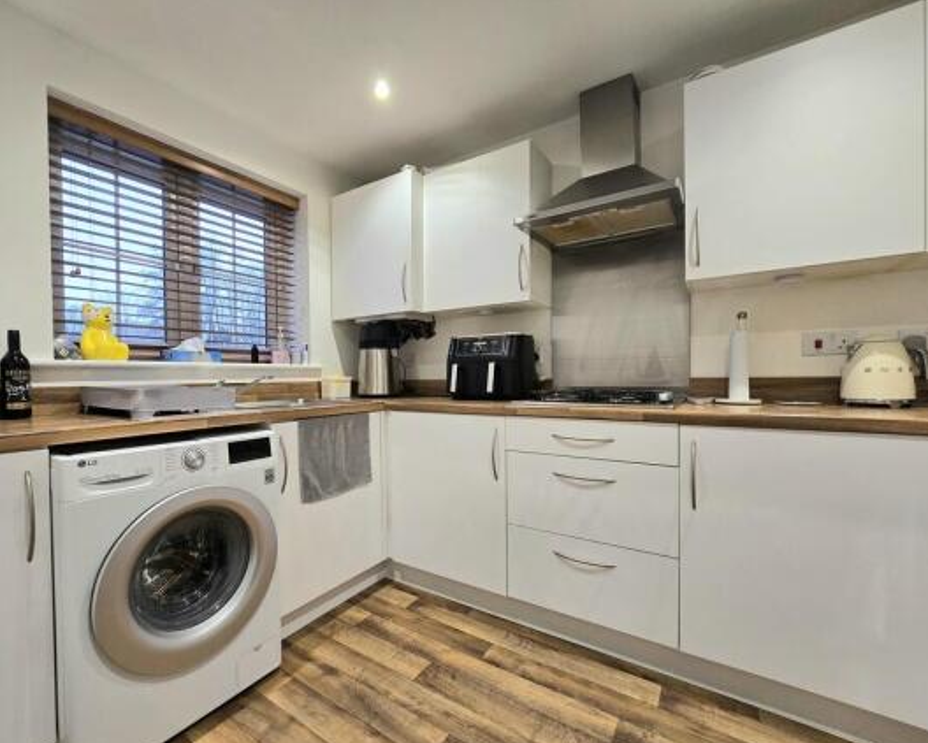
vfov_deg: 88.0
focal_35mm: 14
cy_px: 377
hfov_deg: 100.5
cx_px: 426
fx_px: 385
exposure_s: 1/50.3
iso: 125
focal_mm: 2.2
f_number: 2.2
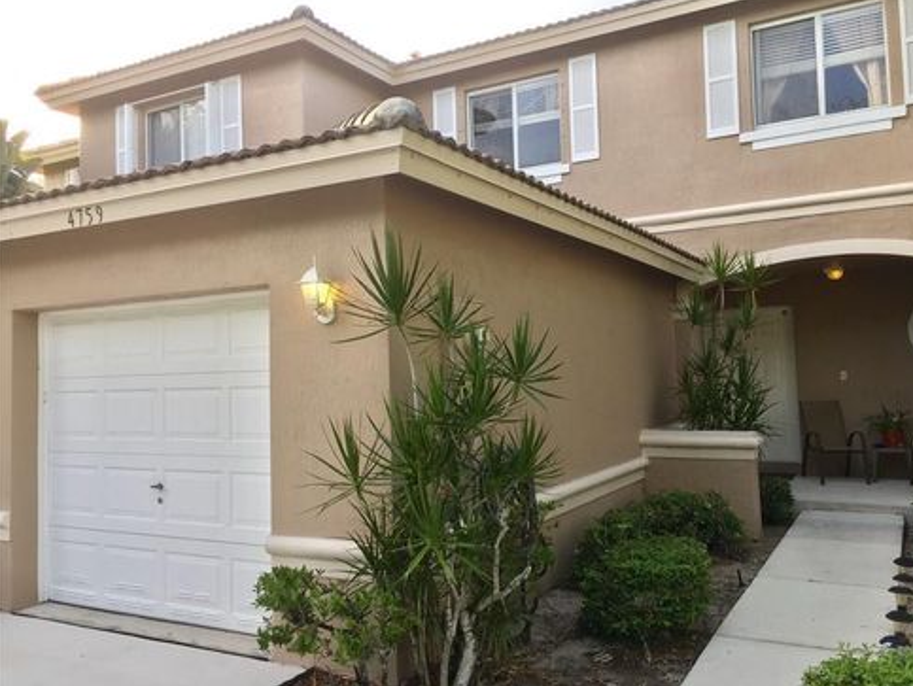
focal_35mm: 30
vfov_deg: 46.9
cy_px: 347
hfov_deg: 59.9
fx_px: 792
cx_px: 471
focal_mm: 4.15
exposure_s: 1/155
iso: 32
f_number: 2.2
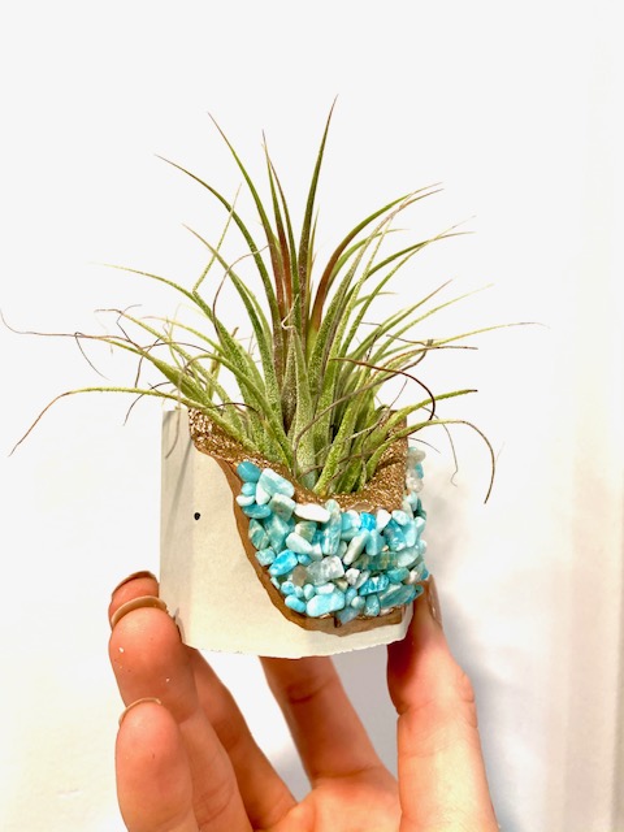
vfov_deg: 67.3
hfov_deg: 53.1
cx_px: 312
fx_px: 625
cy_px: 416
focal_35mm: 26
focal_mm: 4.25
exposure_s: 1/60
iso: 64
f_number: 1.8
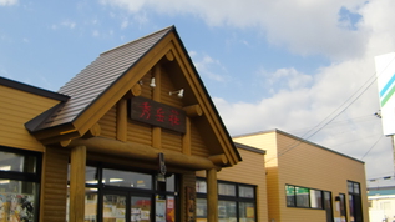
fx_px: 471
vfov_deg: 26.4
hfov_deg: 45.4
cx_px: 177
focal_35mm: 45
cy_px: 134
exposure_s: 1/160
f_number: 7
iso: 64
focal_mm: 4.9
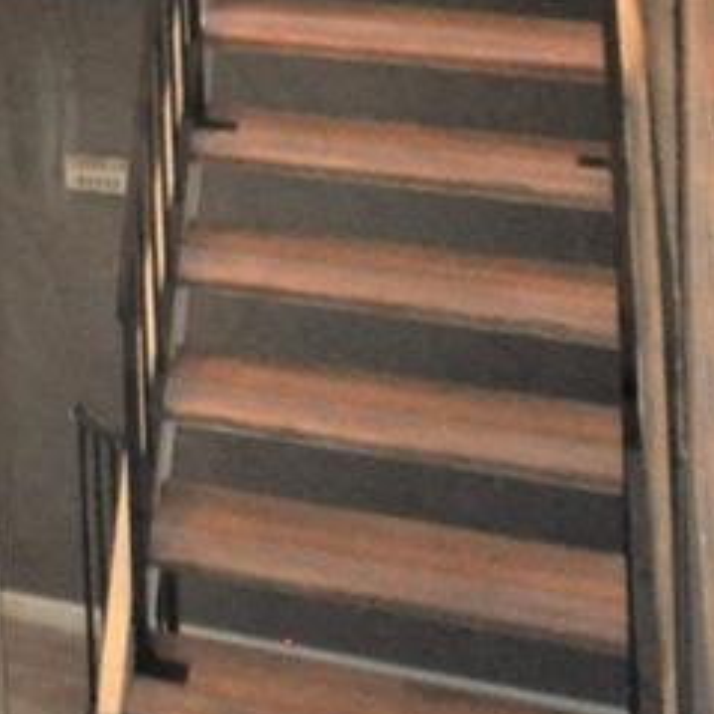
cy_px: -320
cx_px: -714
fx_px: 2964
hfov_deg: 12.2
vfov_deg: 13.1
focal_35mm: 127
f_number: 5
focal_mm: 16
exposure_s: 1/100
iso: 1250
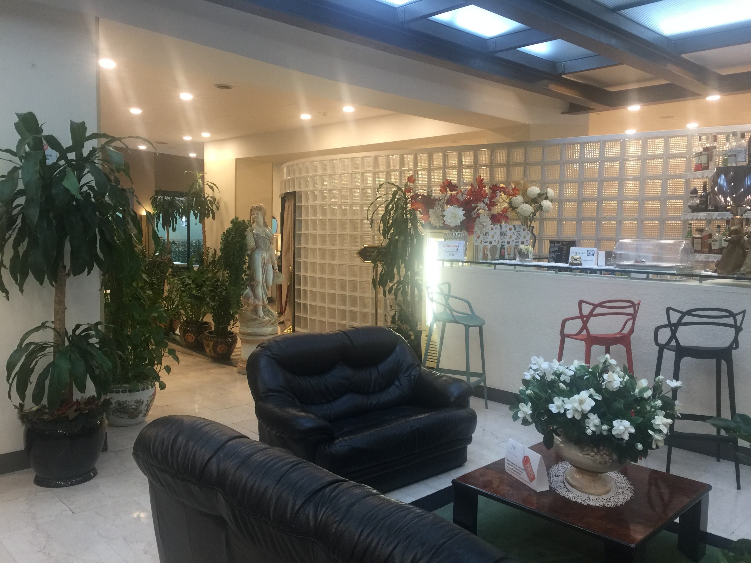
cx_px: 376
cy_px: 282
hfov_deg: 61.7
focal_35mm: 29
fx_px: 629
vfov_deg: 48.2
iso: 64
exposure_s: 1/17
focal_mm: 4.15
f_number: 2.2
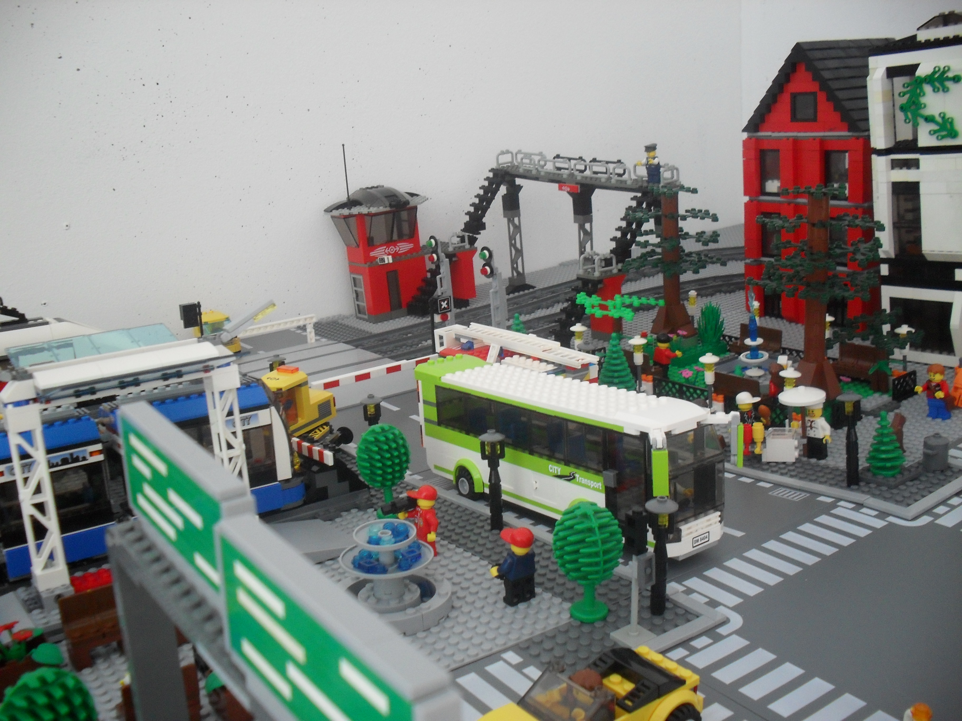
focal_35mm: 35
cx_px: 481
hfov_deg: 52.6
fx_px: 973
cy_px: 360
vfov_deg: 40.7
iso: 200
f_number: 3.2
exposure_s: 1/3
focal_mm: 6.3
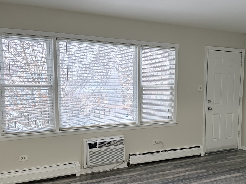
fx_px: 270
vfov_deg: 37.5
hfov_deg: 48.8
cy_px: 116
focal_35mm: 38
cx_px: 140
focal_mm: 6.76
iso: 400
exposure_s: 1/60
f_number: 1.78
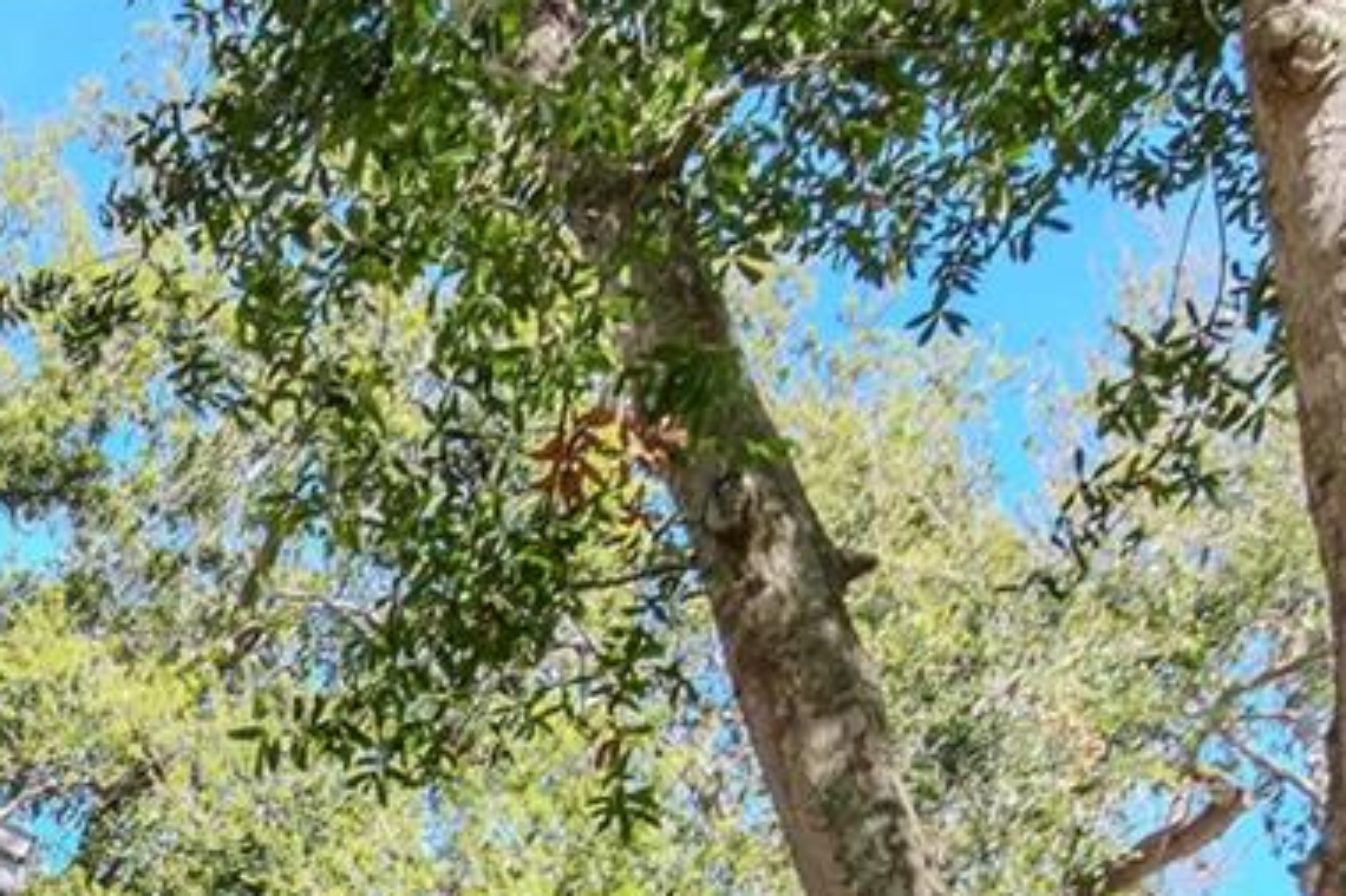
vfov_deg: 11.9
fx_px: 3774
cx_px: -786
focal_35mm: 101
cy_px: 1870
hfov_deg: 17.7
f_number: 9
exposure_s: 1/500
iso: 640
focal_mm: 16
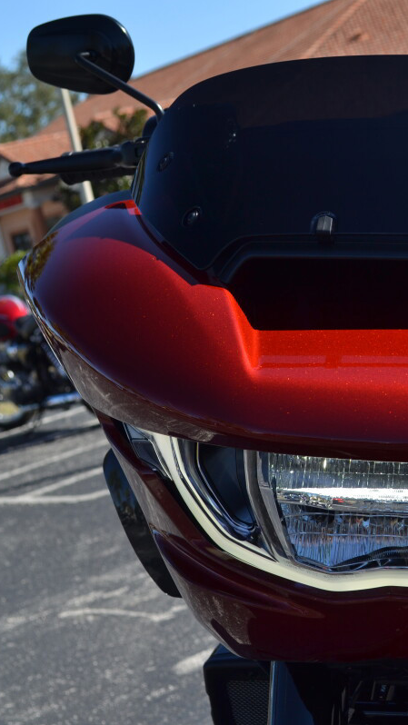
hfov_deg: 11.5
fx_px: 2000
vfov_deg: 20.6
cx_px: 433
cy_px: 362
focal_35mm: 104
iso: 100
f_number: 8
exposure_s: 1/250
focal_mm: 44
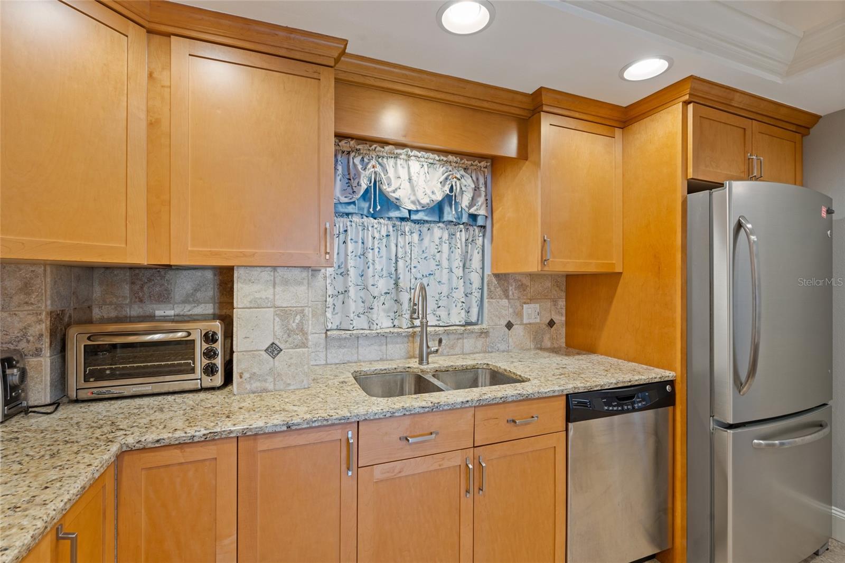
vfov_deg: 72.0
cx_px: 422
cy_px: 282
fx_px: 387
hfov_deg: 95.0
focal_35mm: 16
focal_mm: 16.5
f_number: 9
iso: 250
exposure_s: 1/1.25
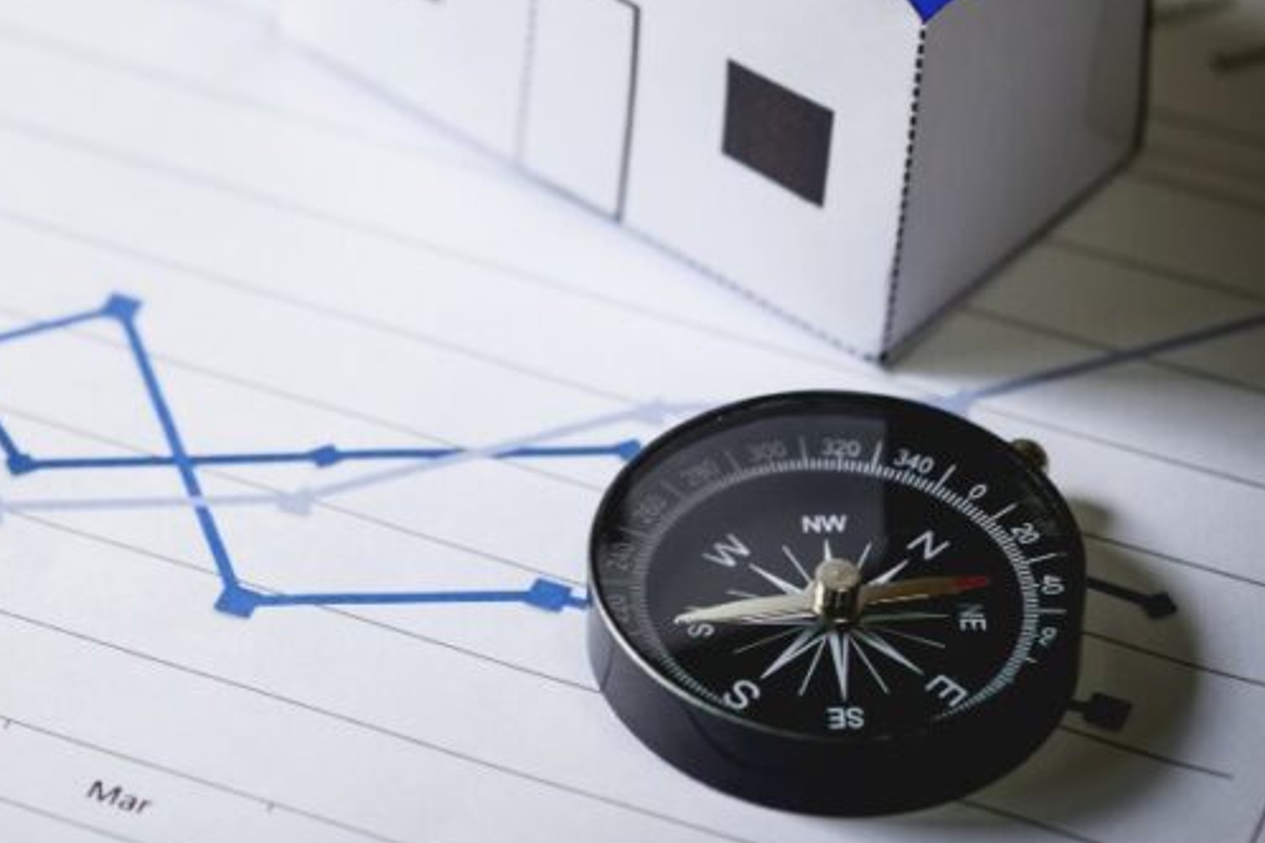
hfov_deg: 11.1
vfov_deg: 7.4
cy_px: 121
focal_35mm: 185
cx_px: 173
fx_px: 6500
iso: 250
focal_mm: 60
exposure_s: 1/125
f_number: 2.4
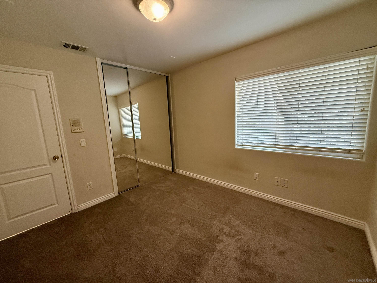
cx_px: 188
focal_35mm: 14
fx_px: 152
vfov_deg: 85.7
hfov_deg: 102.1
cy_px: 142
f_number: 2.2
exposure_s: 1/60
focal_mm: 2.22
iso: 400
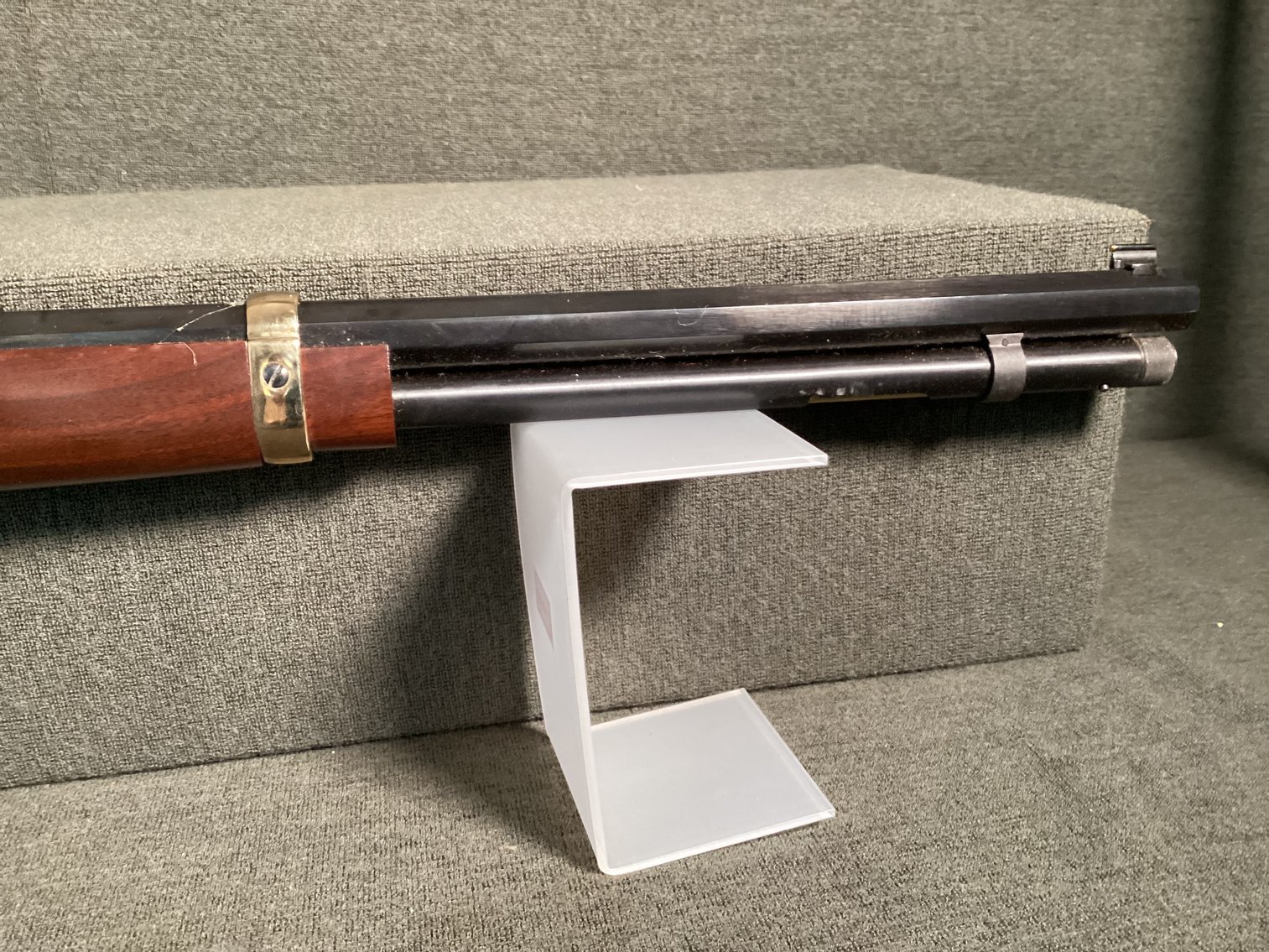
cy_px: 476
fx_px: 1137
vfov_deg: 45.4
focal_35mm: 31
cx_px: 634
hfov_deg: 58.3
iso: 400
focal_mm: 3.3
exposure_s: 1/60
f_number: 2.4
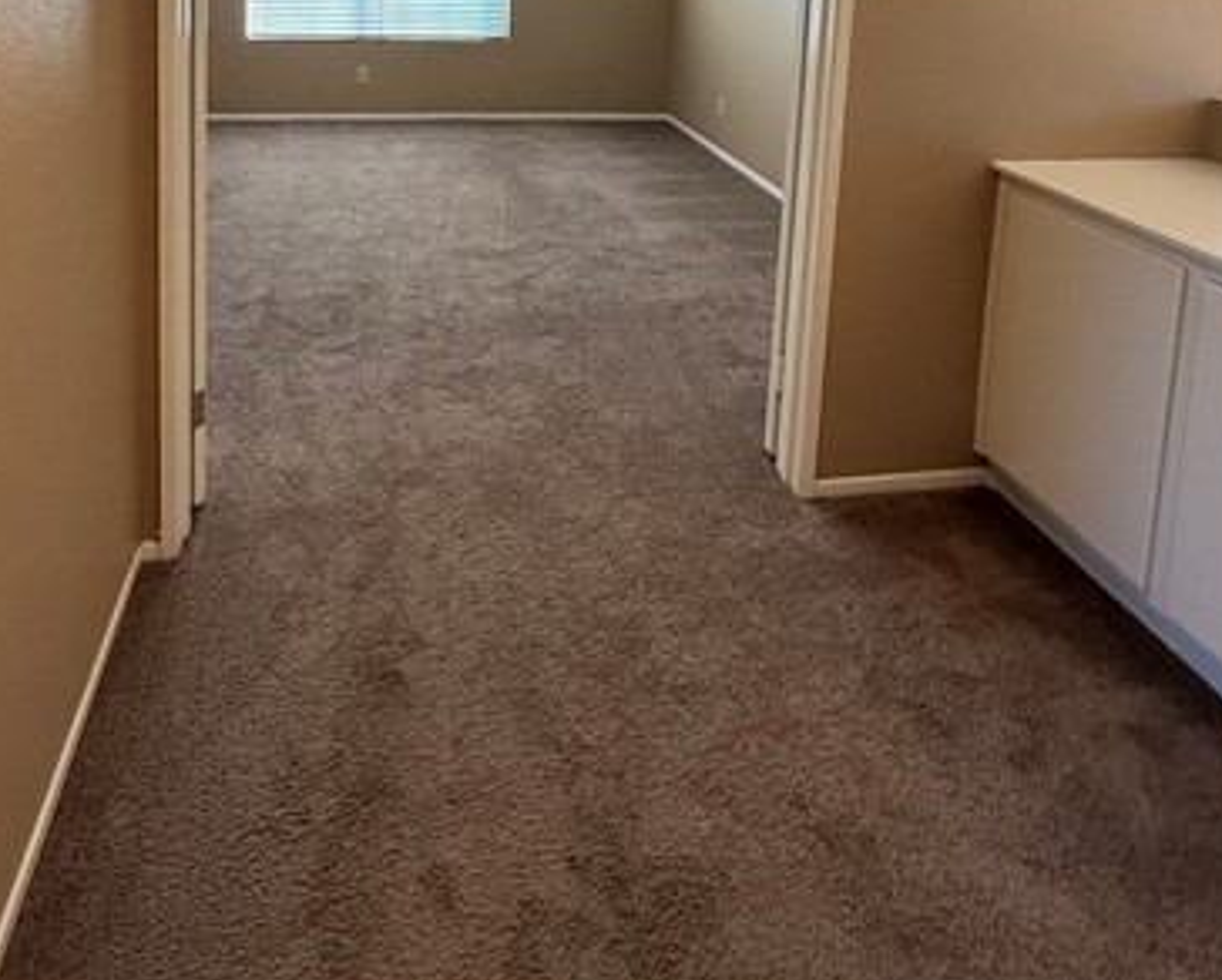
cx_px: 517
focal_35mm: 24
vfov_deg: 48.8
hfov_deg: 69.8
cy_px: 10
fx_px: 869
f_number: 2.2
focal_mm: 2.22
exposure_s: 1/120
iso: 250
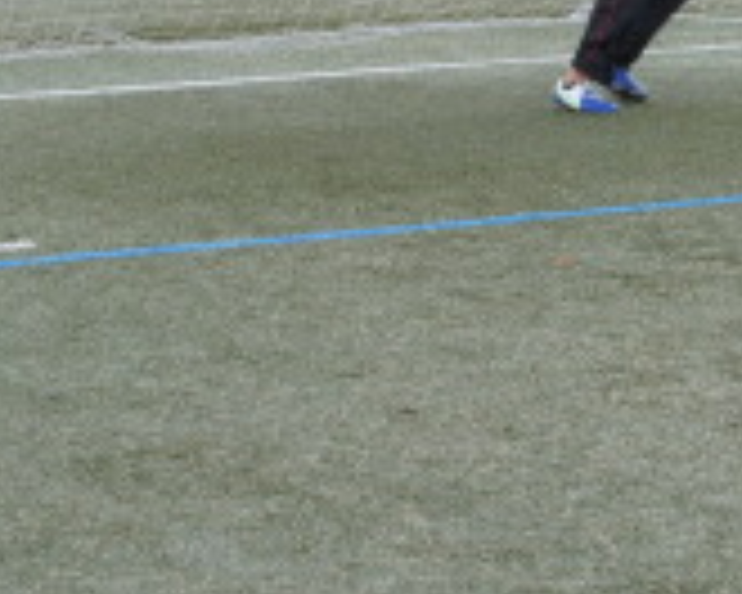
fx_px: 4678
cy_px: -18
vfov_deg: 7.2
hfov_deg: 8.9
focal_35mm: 213
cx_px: 1021
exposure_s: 1/125
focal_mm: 50
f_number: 8
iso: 400
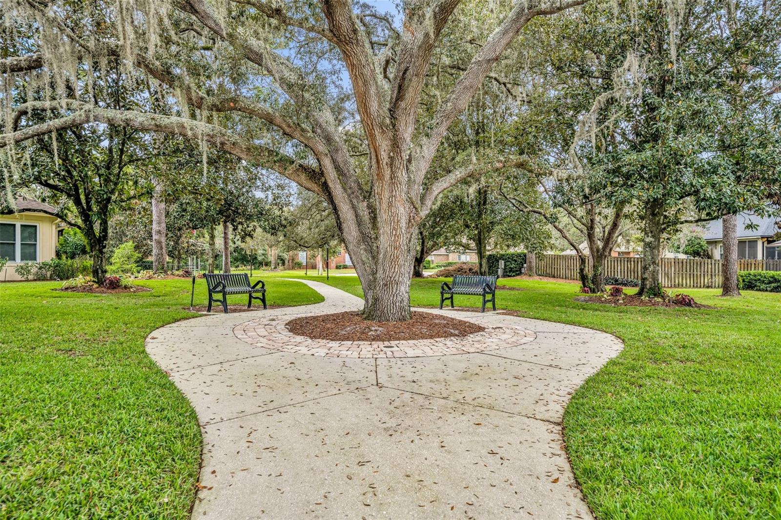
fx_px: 488
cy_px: 260
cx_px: 390
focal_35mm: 22
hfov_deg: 77.3
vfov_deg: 56.1
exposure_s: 1/250
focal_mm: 22.5
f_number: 5
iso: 200
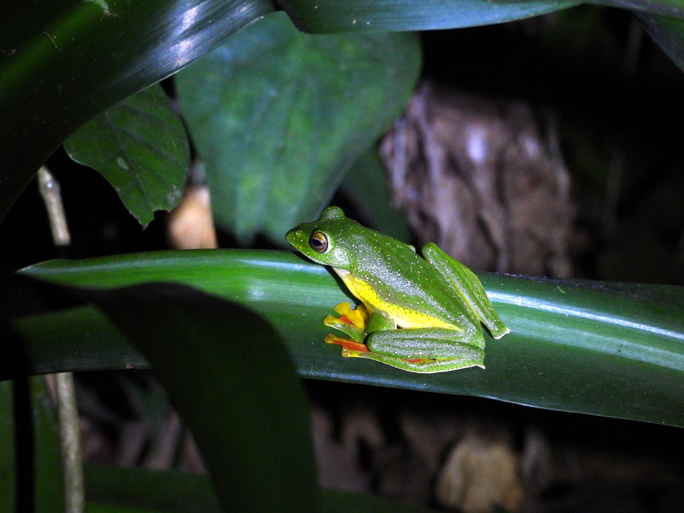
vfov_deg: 2.1
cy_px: 256
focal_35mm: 700
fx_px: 13832
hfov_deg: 2.8
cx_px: 342
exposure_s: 1/20
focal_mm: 126
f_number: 5
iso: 1100
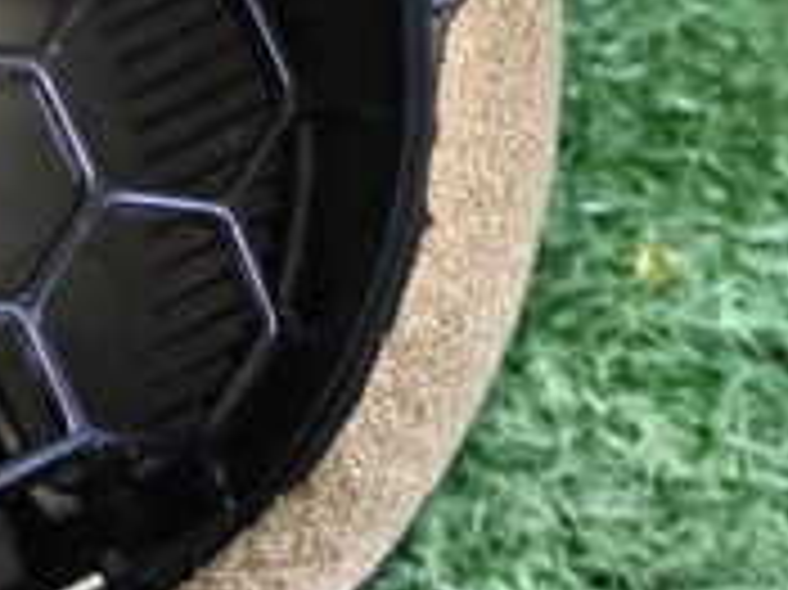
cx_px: -234
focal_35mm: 161
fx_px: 3662
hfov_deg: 11.9
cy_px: 68
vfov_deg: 9.2
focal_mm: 8.4
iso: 3200
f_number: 3.1
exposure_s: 1/50
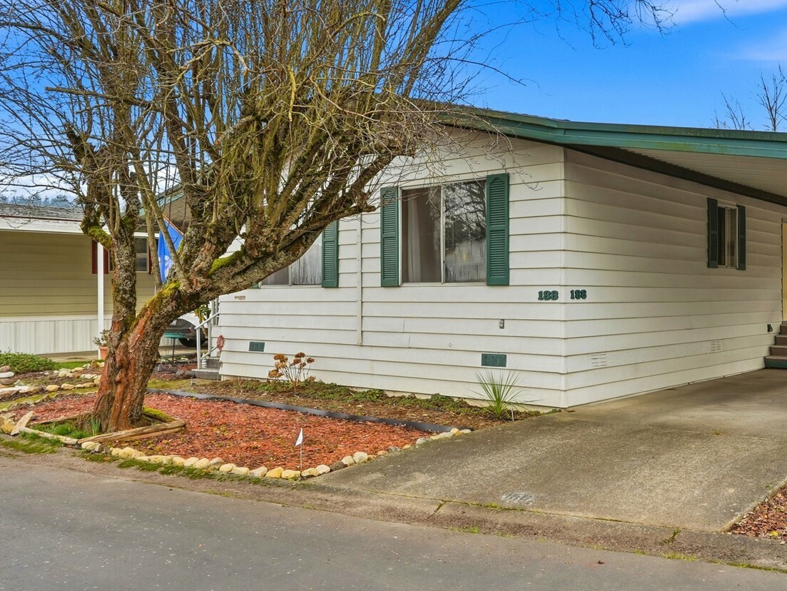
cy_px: 296
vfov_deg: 41.8
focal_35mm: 34
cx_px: 599
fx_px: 773
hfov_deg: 51.4
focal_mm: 23
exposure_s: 1/2500
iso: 400
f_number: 9
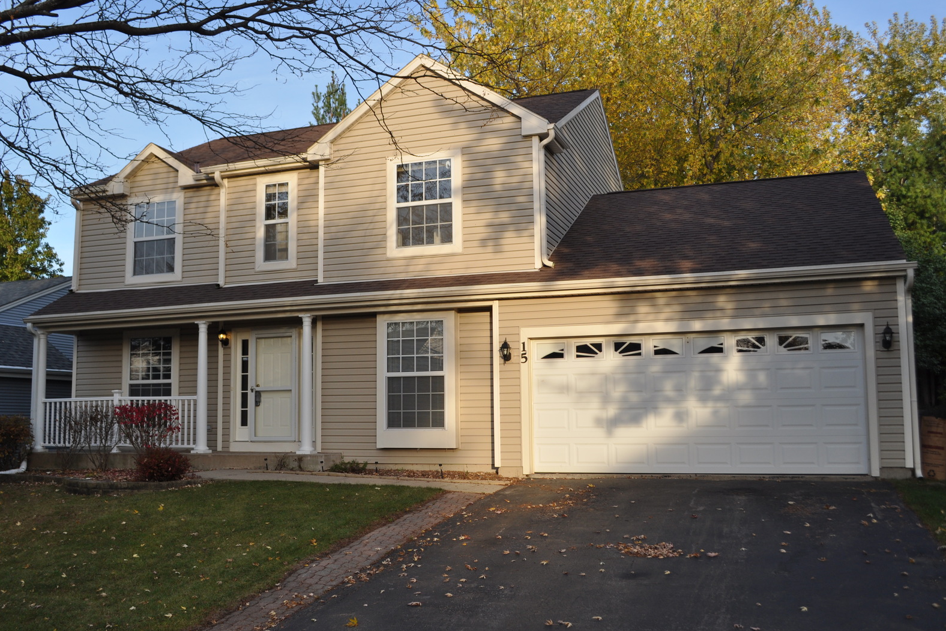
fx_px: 893
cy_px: 324
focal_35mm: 34
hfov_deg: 55.8
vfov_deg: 38.9
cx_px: 463
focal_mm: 22
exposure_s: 1/200
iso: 200
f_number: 7.1
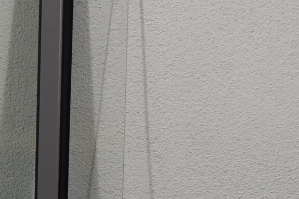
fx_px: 1553
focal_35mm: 187
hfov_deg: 10.6
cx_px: -141
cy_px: 290
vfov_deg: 7.2
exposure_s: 1/125
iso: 280
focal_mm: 28
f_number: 5.6
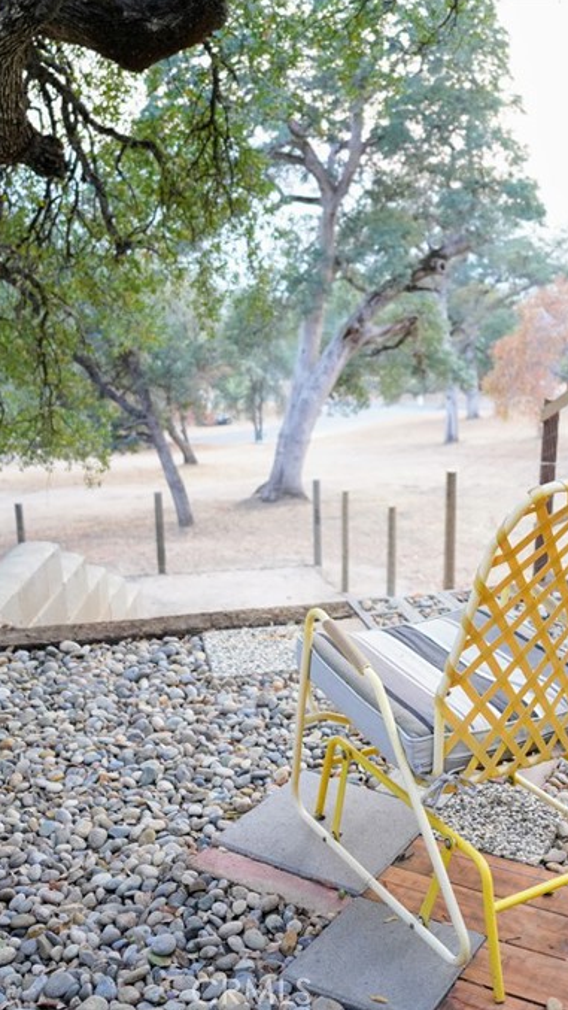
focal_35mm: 38
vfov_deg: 52.8
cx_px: 417
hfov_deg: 30.7
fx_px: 1017
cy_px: 504
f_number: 2.8
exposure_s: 1/640
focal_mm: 24
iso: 3200
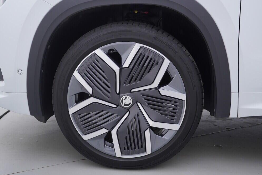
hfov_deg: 51.9
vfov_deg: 35.9
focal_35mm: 37
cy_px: 89
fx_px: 269
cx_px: 131
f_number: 3.5
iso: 125
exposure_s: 1/60
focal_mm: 24
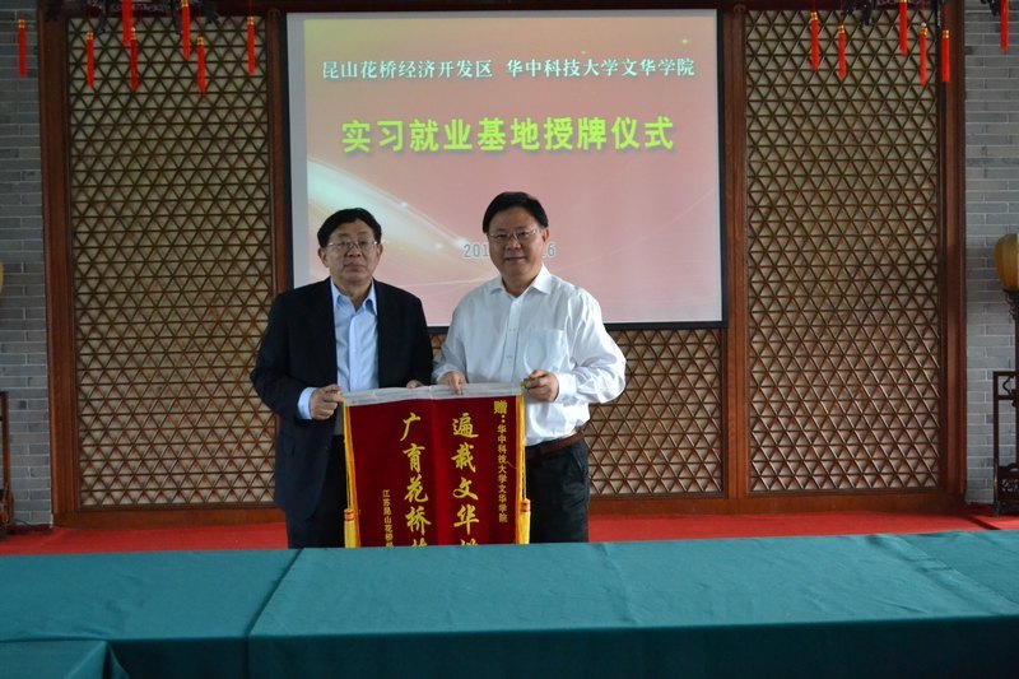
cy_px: 340
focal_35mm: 51
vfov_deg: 26.5
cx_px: 510
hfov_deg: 38.9
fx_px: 1443
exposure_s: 1/160
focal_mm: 34
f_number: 5
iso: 3200
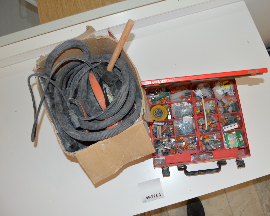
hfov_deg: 57.0
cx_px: 150
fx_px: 248
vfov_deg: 47.1
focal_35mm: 31
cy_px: 109
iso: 400
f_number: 3.5
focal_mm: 18
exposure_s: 1/60
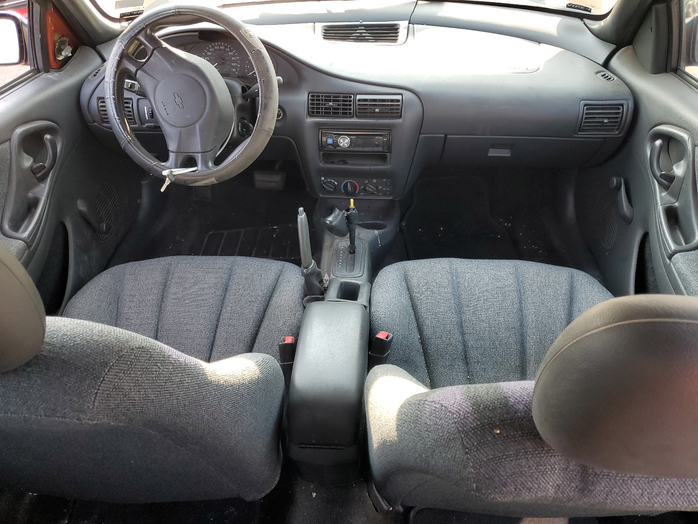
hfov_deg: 67.3
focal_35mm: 26
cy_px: 262
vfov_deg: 53.1
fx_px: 524
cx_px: 349
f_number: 1.5
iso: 61
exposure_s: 1/120
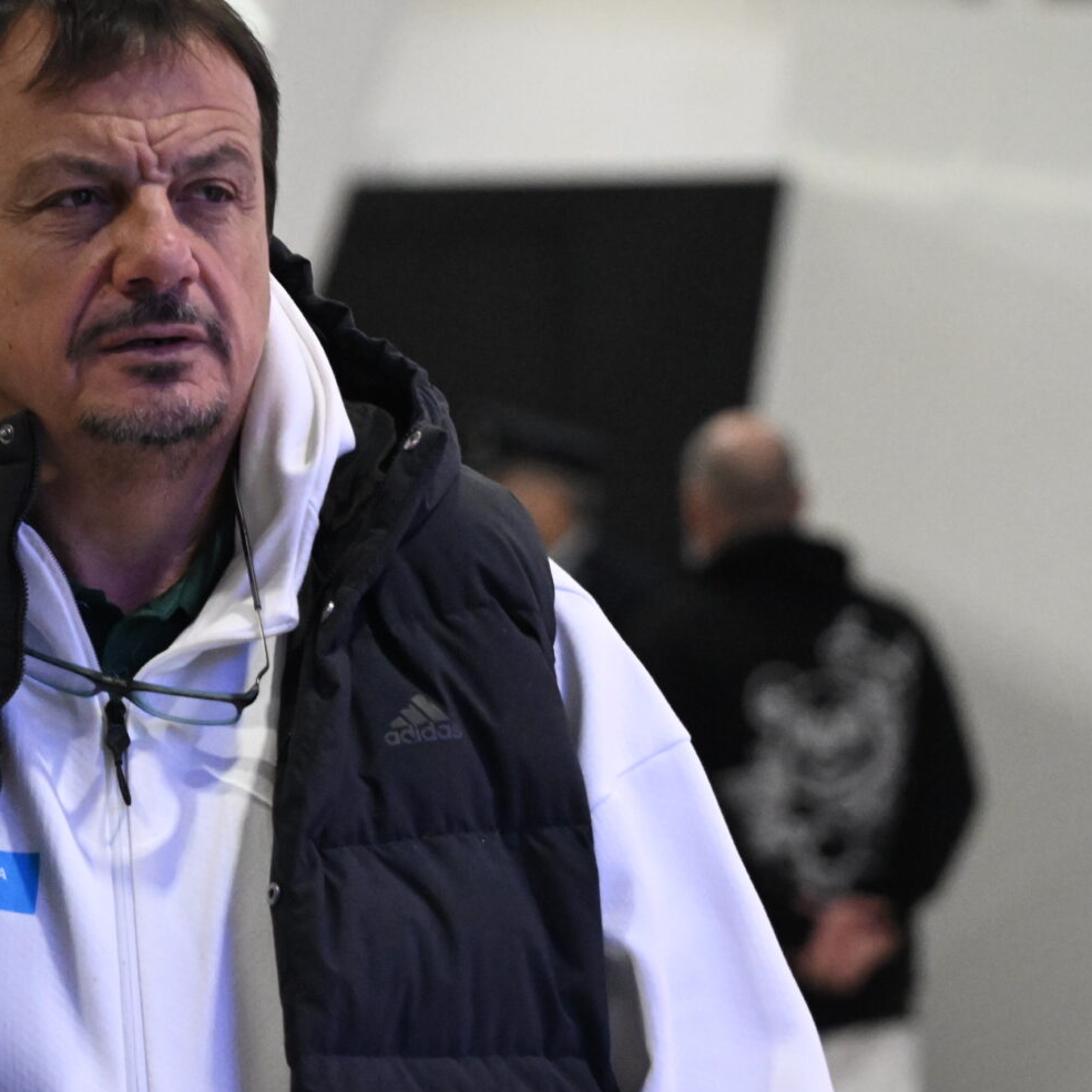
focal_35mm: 265
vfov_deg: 6.6
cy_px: 698
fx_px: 9458
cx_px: 349
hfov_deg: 6.6
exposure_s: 1/400
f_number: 4
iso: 7200
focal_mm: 120
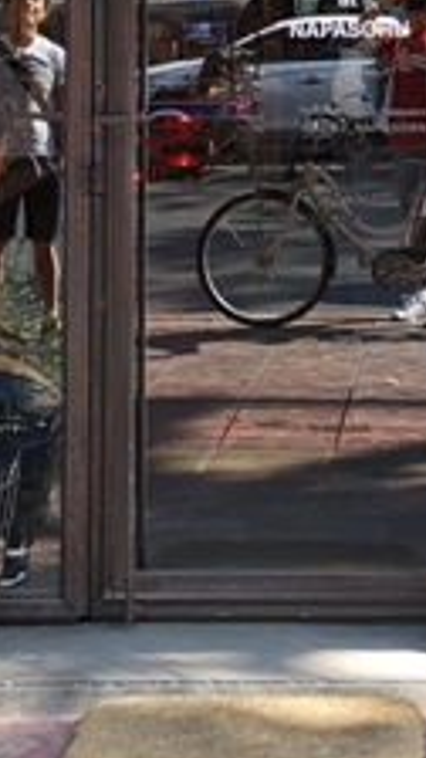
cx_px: 372
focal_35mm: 105
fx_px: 2109
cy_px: -146
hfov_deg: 11.5
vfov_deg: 19.2
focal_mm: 3.95
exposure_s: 1/137
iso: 50
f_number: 1.8
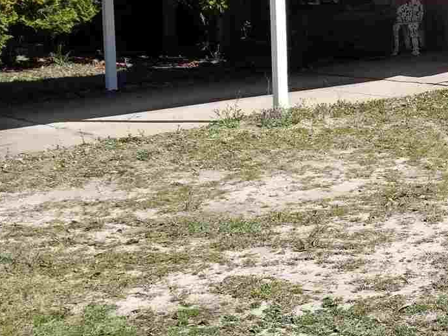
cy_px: 87
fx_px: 997
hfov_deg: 24.3
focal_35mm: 77
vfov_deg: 19.0
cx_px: 437
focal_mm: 4.25
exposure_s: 1/2272
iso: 50
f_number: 1.7
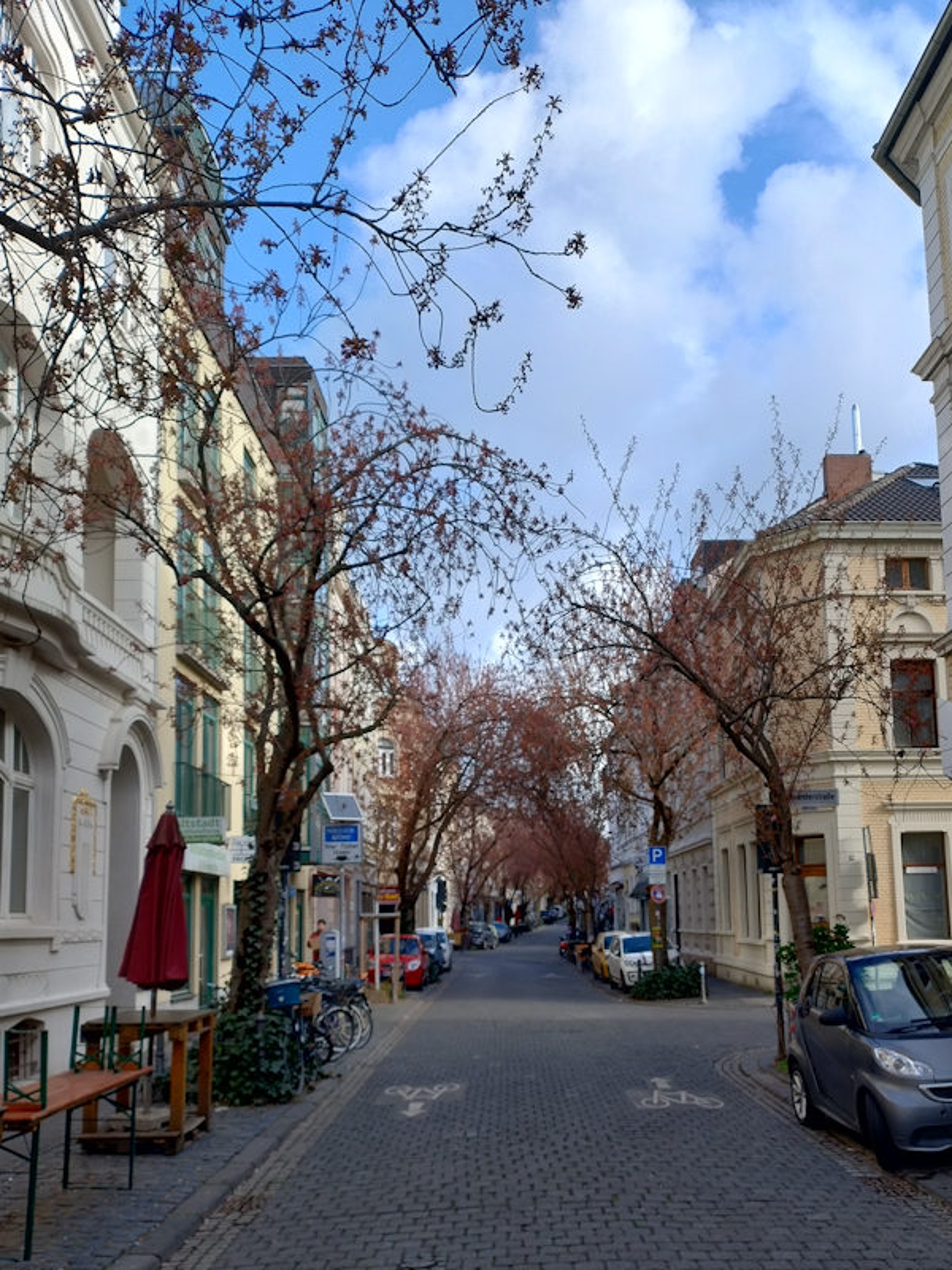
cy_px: 635
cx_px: 476
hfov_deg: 54.9
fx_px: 917
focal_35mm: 25
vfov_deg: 69.4
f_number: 1.7
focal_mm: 4.71
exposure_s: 1/324
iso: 100
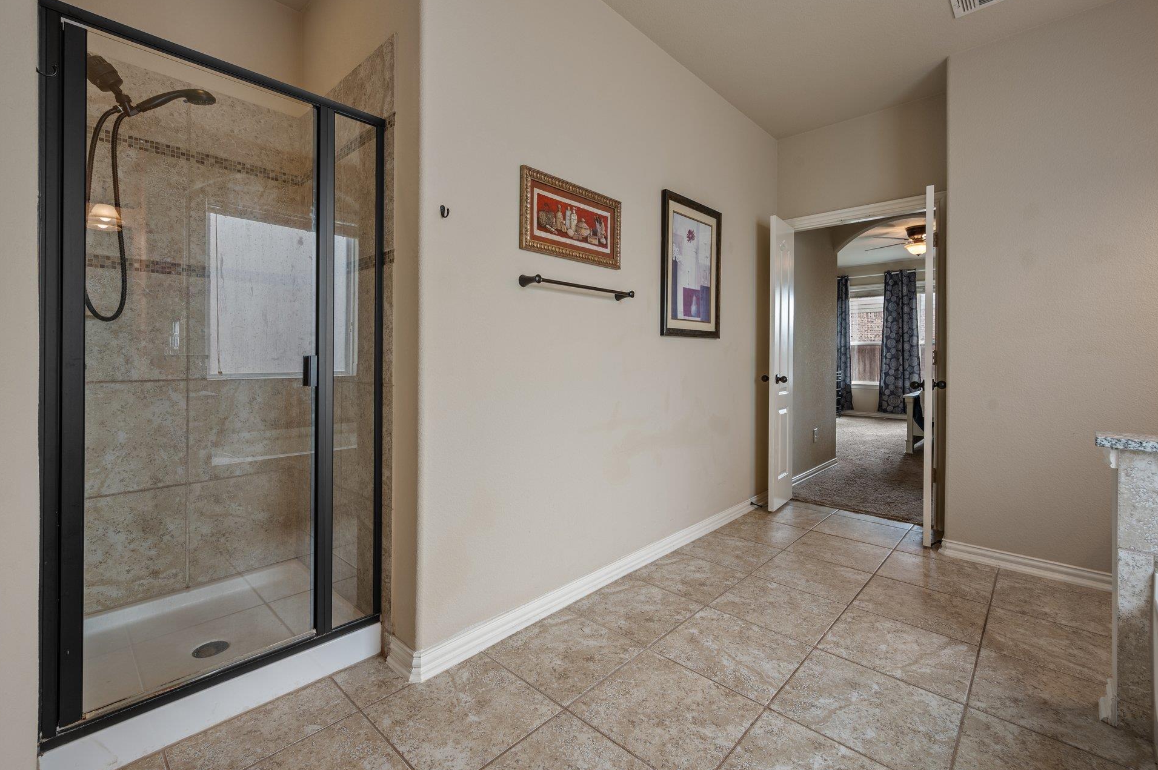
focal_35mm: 15
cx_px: 564
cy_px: 367
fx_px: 482
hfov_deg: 100.4
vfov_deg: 77.2
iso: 100
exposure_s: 1/2.5
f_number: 8
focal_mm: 14
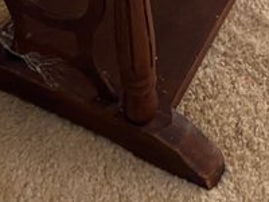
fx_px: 637
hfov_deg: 23.8
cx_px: 143
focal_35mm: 82
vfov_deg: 16.5
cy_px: -94
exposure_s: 1/30
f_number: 1.8
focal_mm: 4.25
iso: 640
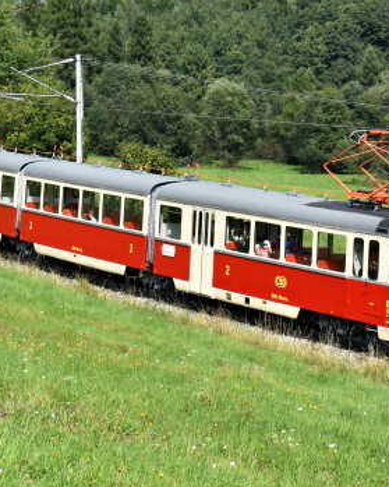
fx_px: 1785
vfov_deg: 15.3
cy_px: 20
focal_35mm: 124
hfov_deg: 12.4
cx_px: 252
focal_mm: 30
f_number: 10
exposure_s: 1/400
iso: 200
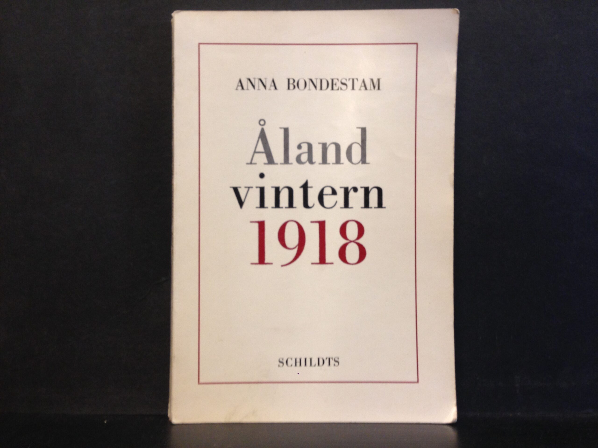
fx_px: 570
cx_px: 299
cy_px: 224
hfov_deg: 55.4
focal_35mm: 33
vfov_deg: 42.9
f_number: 2.4
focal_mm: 4.12
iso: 100
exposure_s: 1/20
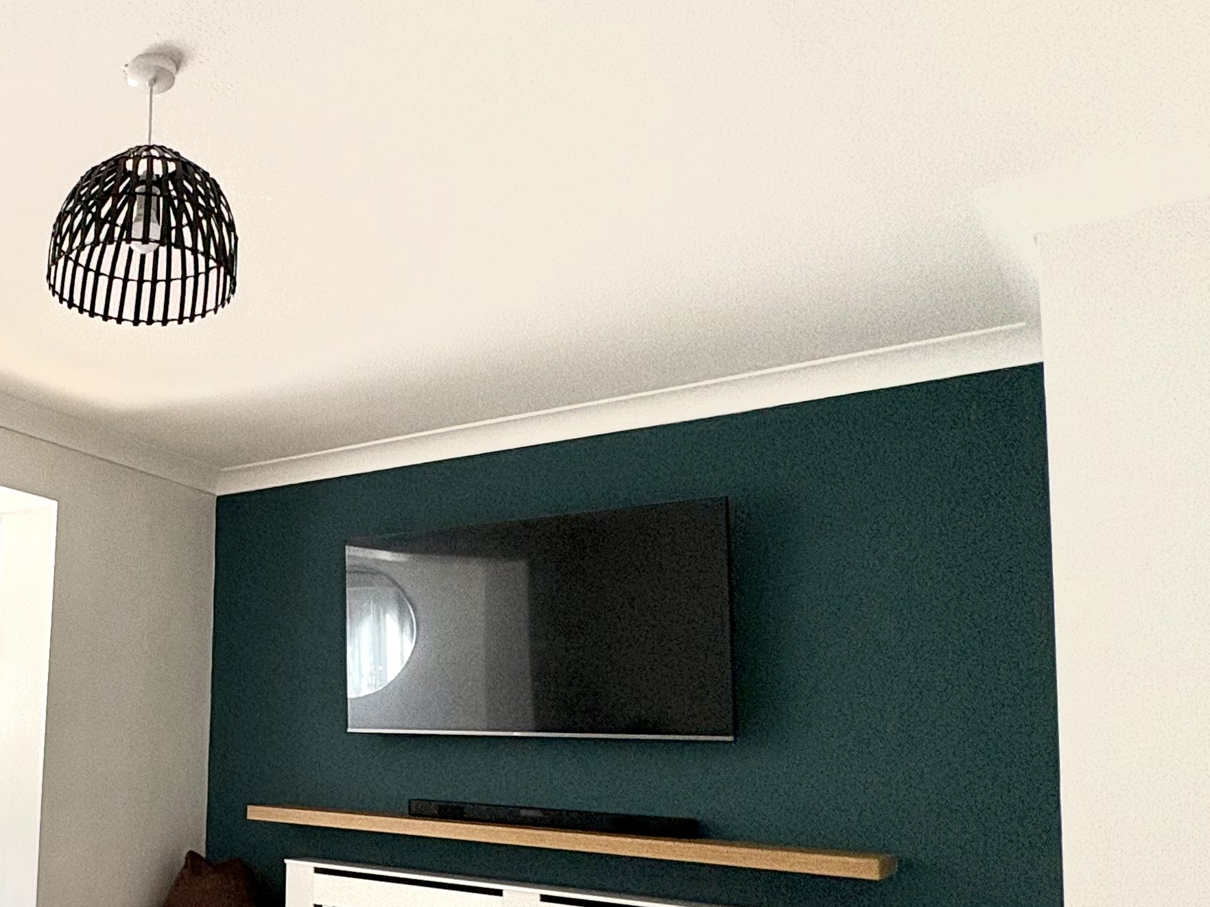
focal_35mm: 32
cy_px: 643
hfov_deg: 48.2
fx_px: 1119
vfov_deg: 43.2
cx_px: 36
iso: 80
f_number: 2.2
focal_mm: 2.22
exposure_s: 1/99
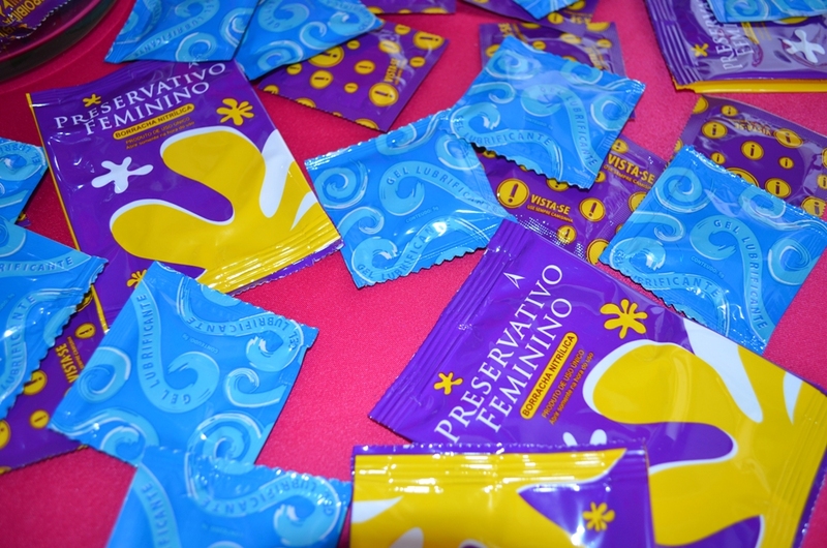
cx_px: 414
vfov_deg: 39.8
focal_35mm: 33
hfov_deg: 57.3
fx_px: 757
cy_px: 274
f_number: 3.8
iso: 450
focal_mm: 22
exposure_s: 1/60
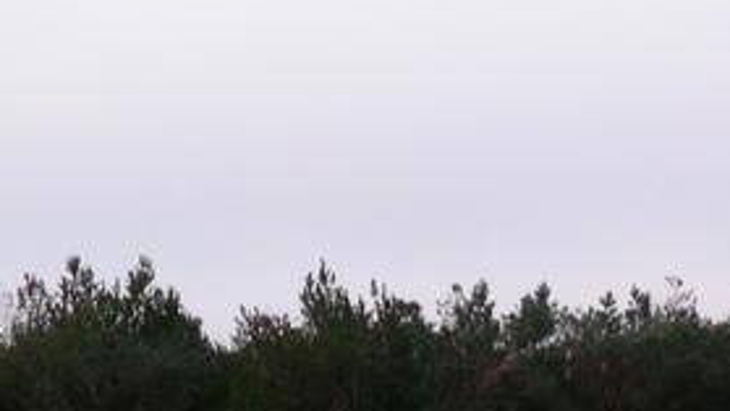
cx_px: 407
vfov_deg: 4.2
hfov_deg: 7.5
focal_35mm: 289
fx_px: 5595
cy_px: 414
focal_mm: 17.1
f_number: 3.6
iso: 160
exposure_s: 1/150
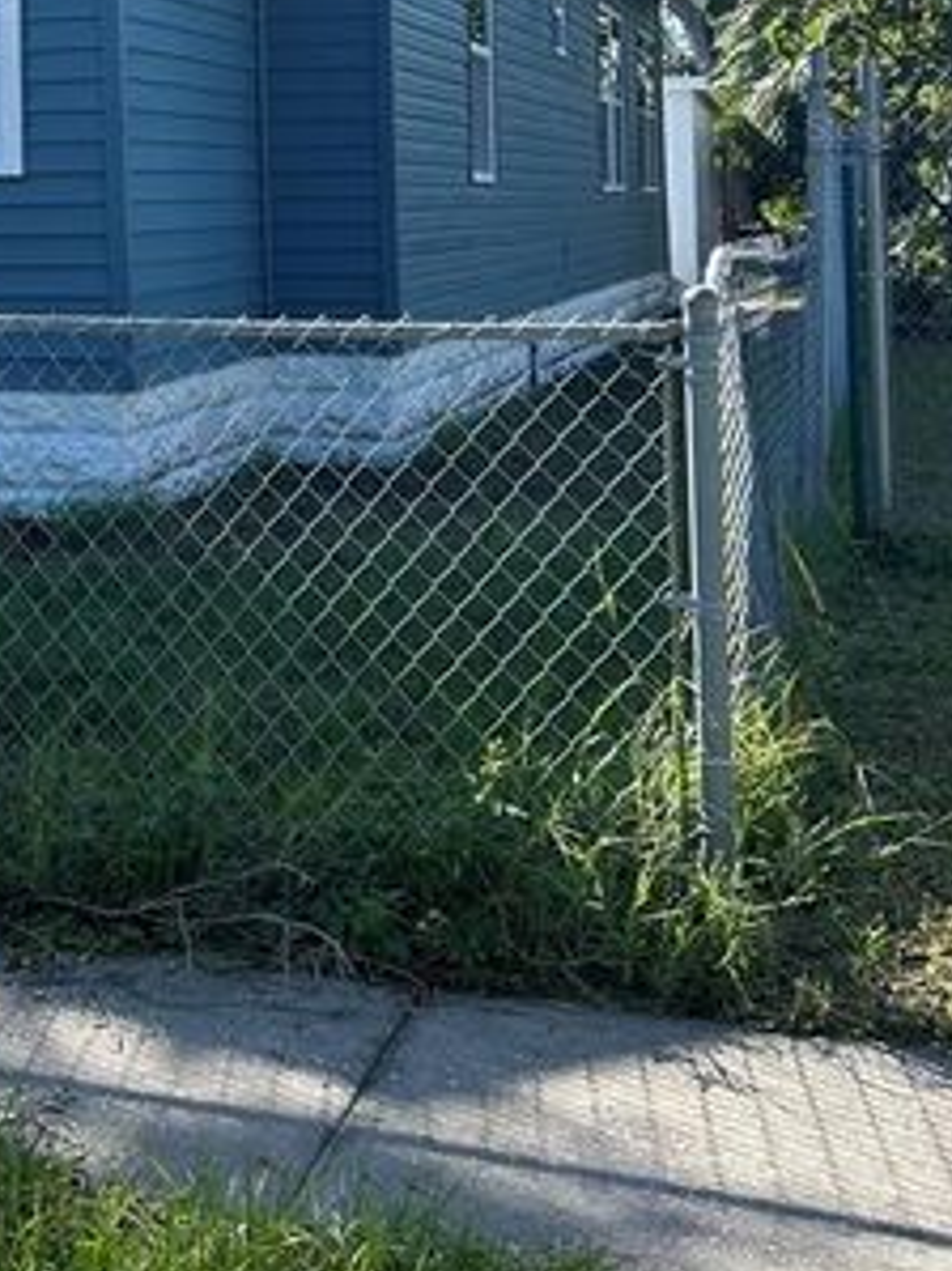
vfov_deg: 31.7
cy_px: 125
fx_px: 2128
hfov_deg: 23.7
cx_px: -89
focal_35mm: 58
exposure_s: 1/2632
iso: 50
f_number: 1.5
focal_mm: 5.7
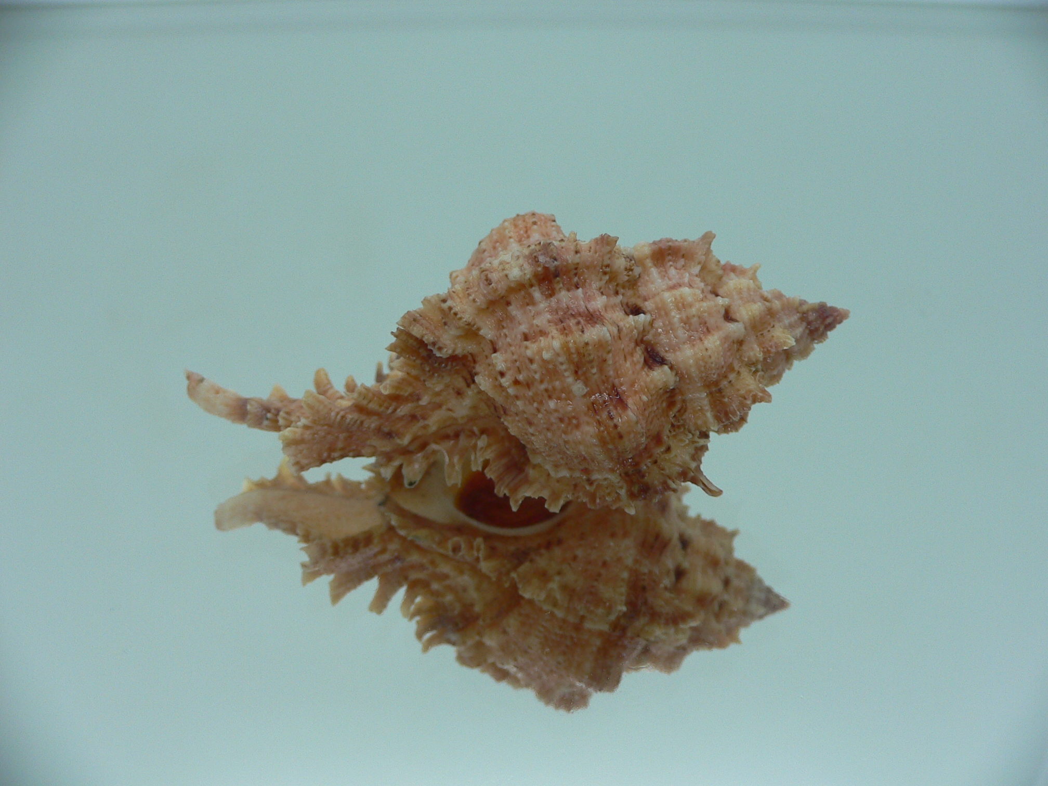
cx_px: 524
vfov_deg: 40.7
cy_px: 393
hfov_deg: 52.6
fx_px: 1060
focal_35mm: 35
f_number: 2.8
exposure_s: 1/60
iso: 80
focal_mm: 4.6
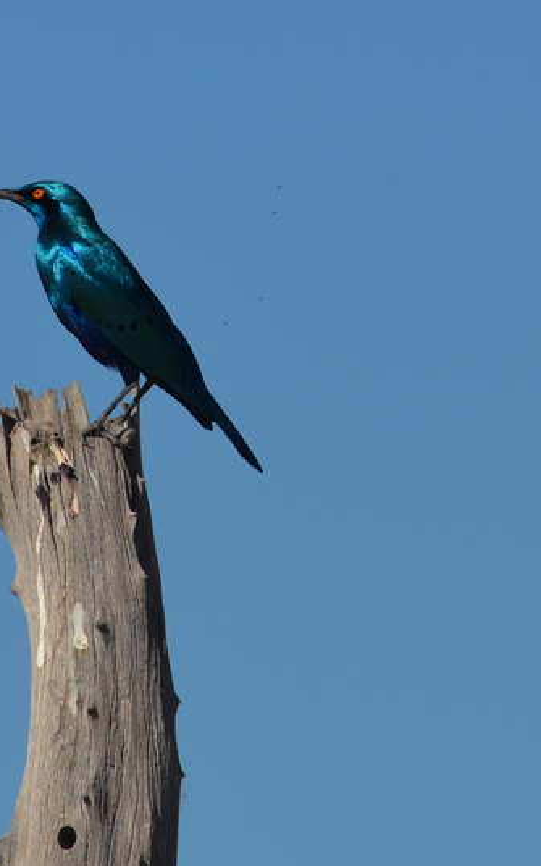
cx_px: 166
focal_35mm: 1094
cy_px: 276
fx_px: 25808
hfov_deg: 1.2
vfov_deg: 1.9
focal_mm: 300
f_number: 8
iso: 160
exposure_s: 1/1000
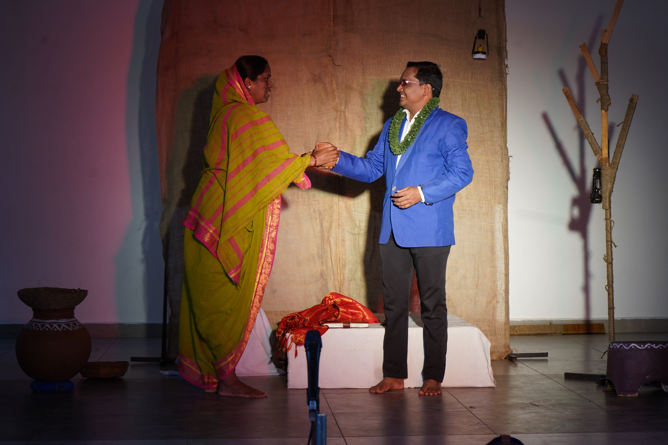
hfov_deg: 28.8
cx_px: 334
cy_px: 222
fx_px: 1299
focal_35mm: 70
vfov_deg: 19.5
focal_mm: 70
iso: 500
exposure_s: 1/80
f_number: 5.6
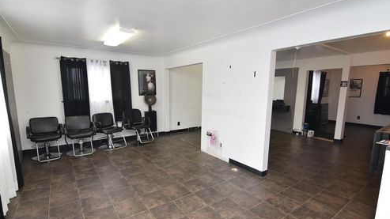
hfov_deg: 94.2
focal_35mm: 18
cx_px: 197
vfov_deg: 62.2
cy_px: 121
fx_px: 181
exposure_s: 1/100
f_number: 5
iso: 800
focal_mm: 11
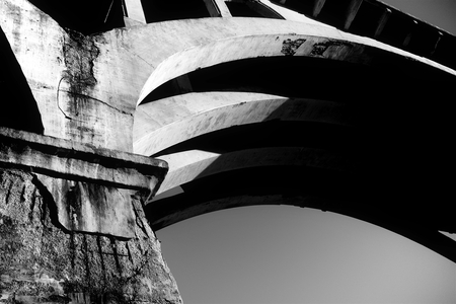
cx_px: 228
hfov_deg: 48.5
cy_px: 152
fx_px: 507
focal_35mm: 40
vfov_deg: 33.4
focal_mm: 26
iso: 100
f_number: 3.2
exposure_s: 1/2500
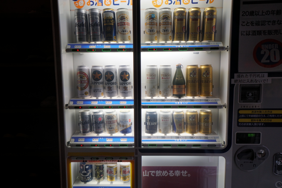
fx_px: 211
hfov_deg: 67.4
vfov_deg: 47.9
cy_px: 94
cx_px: 141
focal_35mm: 27
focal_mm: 18
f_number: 8
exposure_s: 1/60
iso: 400
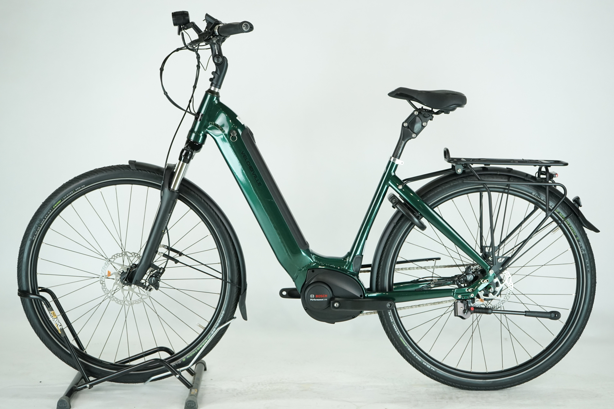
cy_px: 204
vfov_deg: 24.2
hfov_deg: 35.6
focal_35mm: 56
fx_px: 955
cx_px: 307
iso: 1600
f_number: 5.6
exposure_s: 1/200
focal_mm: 56
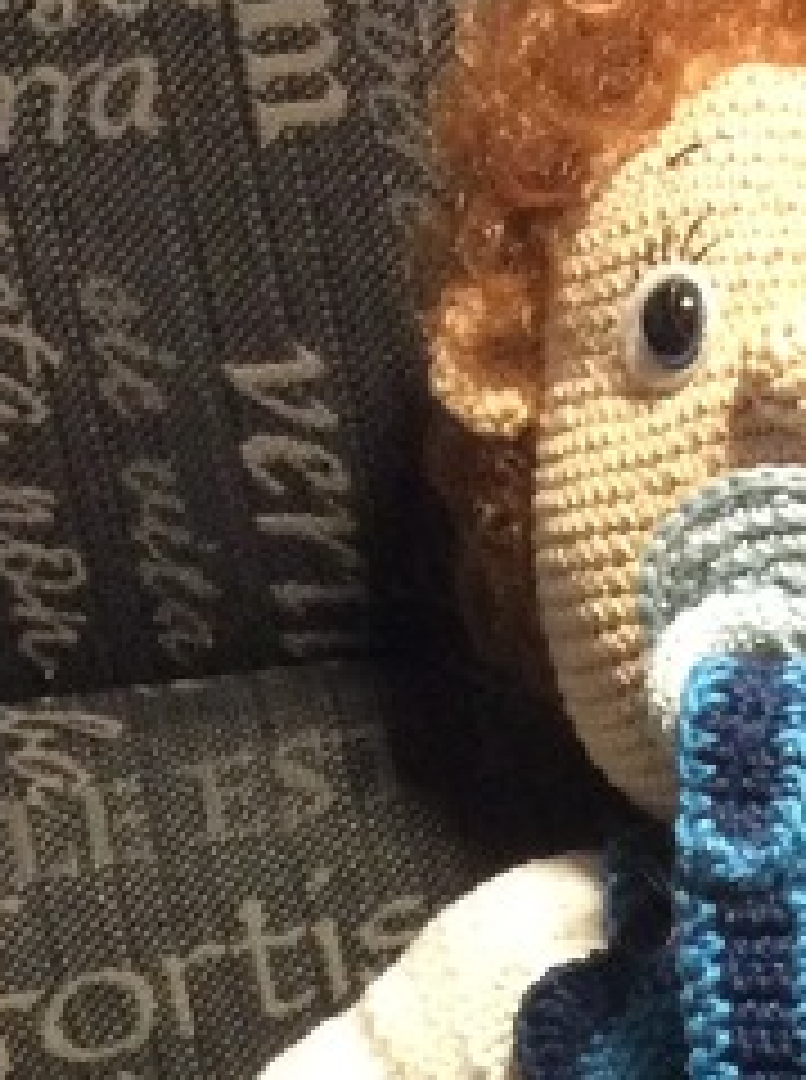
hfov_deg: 13.3
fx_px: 3334
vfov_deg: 17.3
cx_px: 1072
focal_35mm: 107
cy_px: 1415
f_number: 2.4
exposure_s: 1/25
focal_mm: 3.3
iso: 320
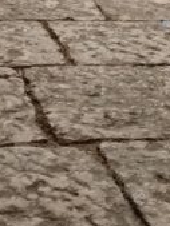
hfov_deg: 9.7
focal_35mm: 153
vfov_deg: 11.3
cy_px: -261
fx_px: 1001
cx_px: 86
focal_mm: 4.27
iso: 1700
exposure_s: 1/24
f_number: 1.8
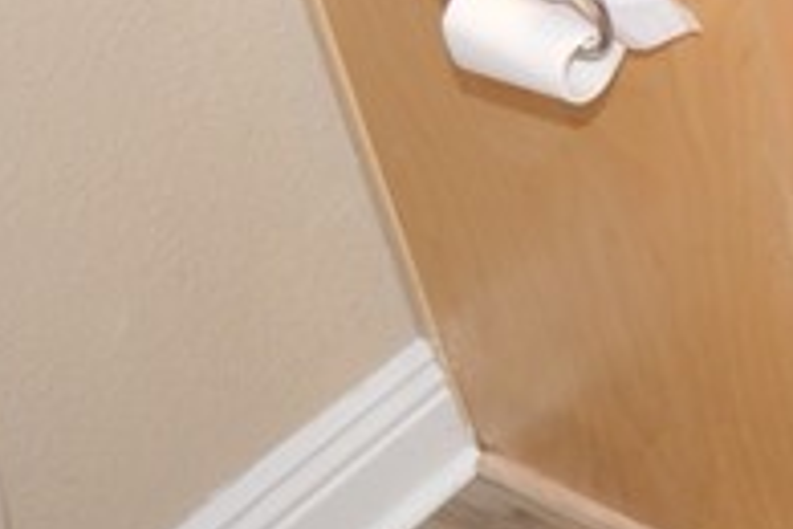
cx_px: 1320
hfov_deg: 18.5
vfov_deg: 14.7
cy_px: 4
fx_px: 2022
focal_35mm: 92
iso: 400
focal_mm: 11
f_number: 3.5
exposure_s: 1/60
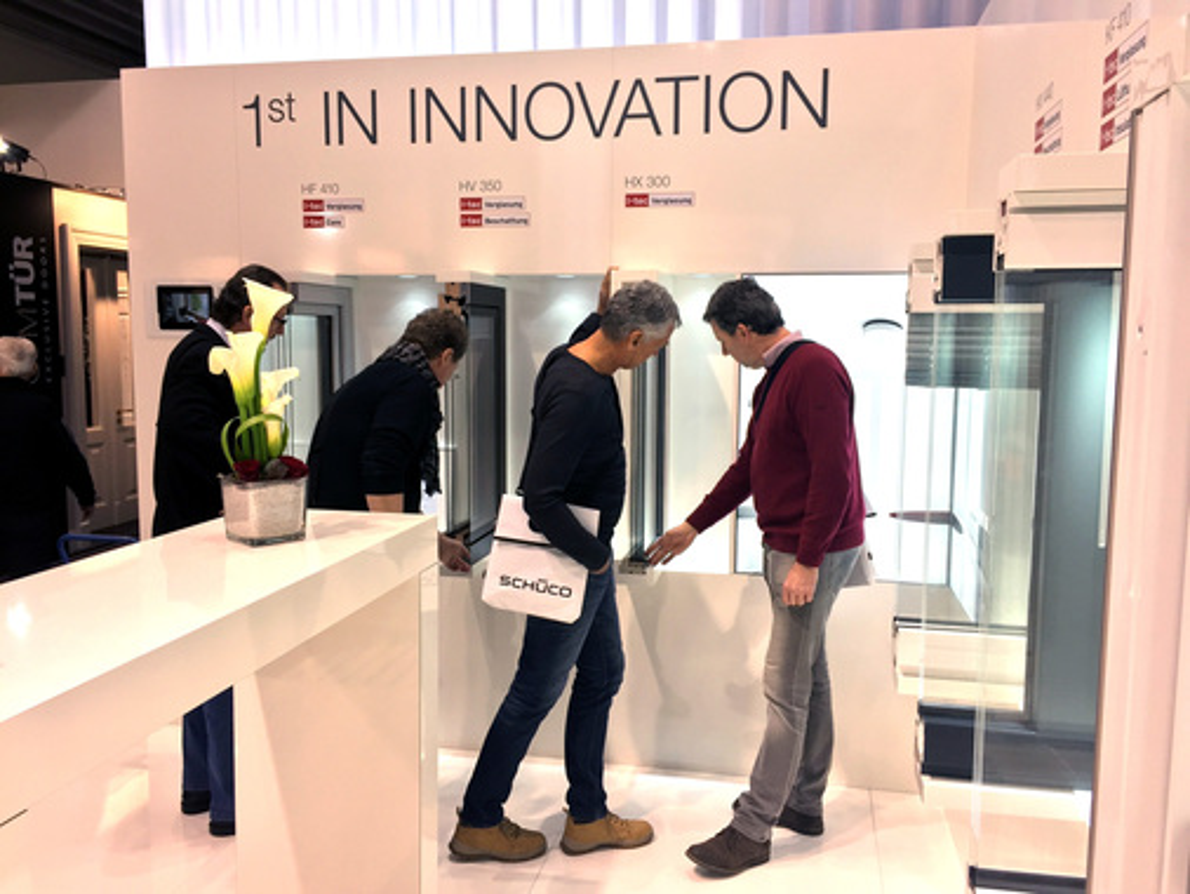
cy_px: 447
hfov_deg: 61.6
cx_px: 595
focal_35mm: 29
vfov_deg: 48.3
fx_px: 997
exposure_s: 1/100
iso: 40
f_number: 2.2
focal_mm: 4.15
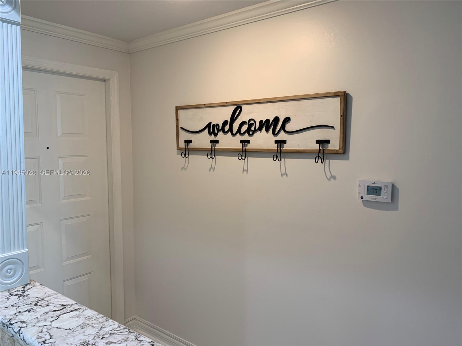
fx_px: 347
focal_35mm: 26
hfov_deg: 67.3
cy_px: 173
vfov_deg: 53.1
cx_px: 231
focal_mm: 4.25
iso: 64
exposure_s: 1/60
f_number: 1.8
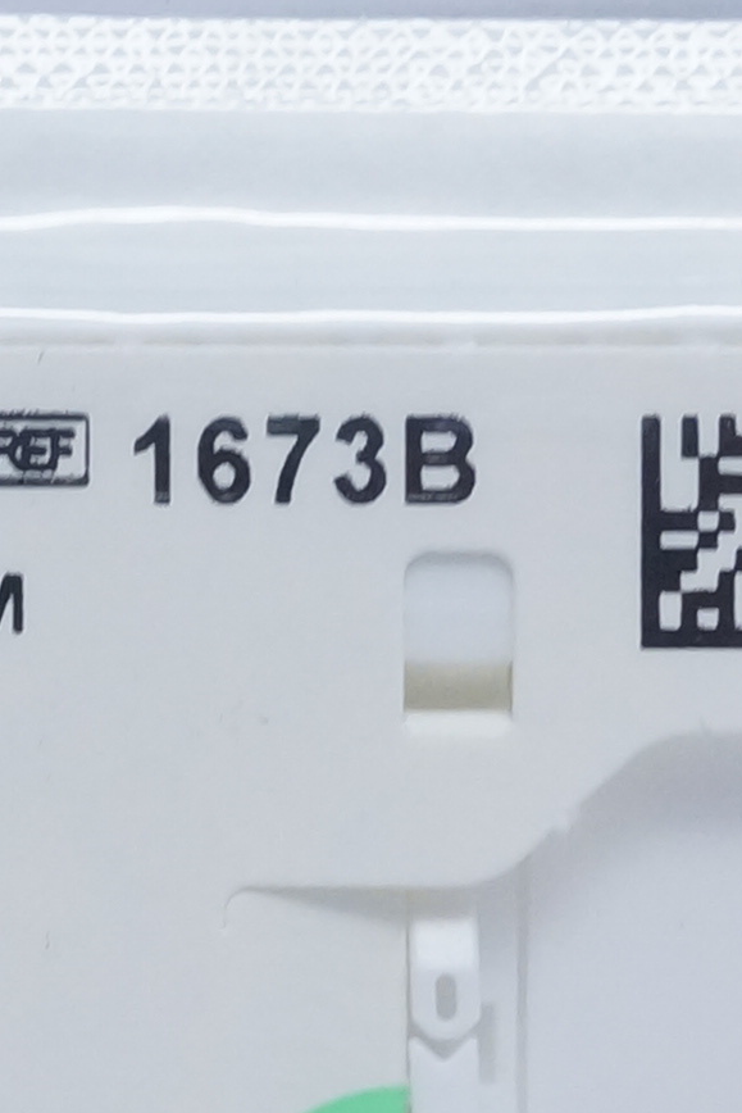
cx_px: -10
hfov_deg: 4.9
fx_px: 8647
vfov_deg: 7.3
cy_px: 1034
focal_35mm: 280
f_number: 7.1
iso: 800
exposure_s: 1/60
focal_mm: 33
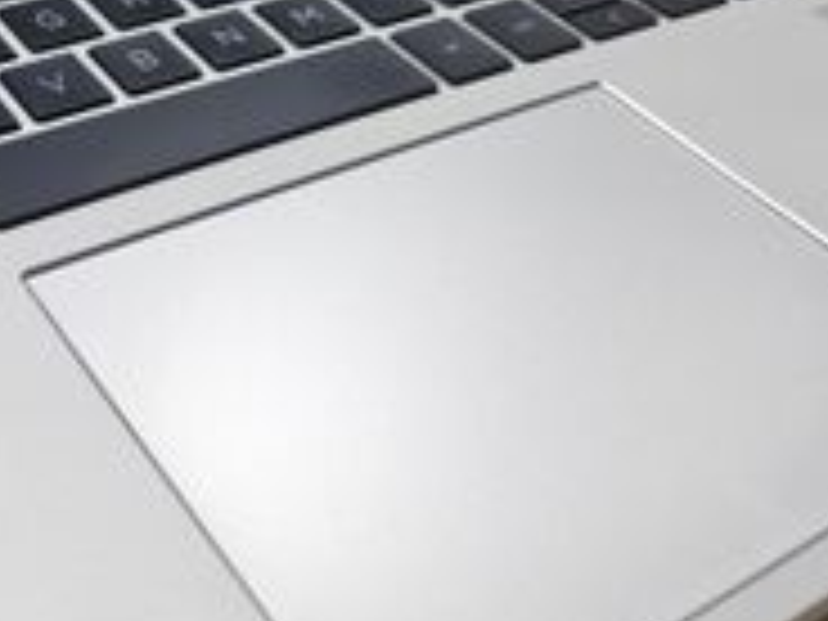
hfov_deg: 34.7
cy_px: 104
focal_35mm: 50
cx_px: 0
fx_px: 1196
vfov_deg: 28.3
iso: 50
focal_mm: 5.4
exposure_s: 1/100
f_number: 1.8
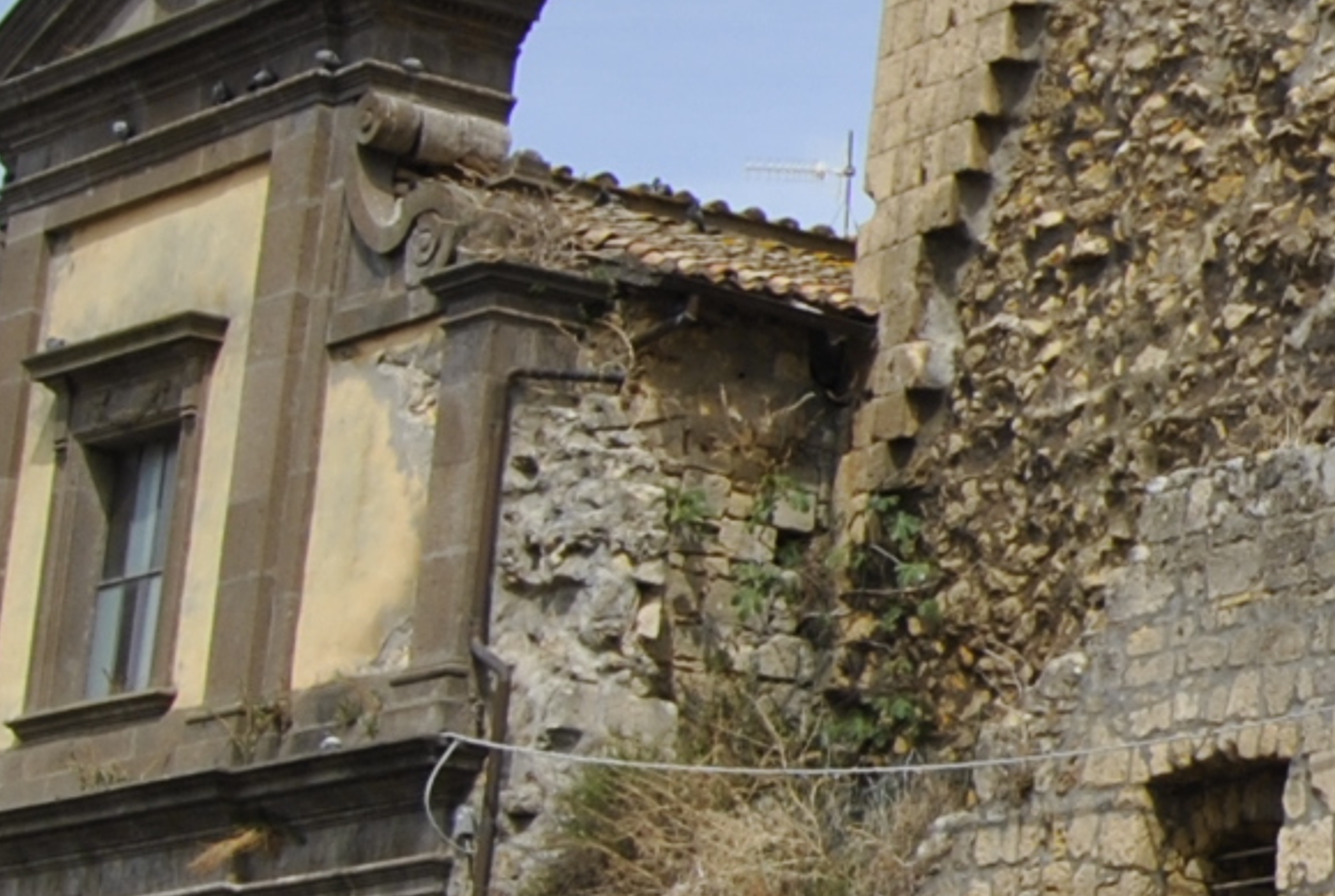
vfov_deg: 10.2
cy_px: 299
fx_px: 5018
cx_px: 2555
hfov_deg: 13.3
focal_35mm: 135
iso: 100
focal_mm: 18
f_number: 8
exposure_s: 1/250
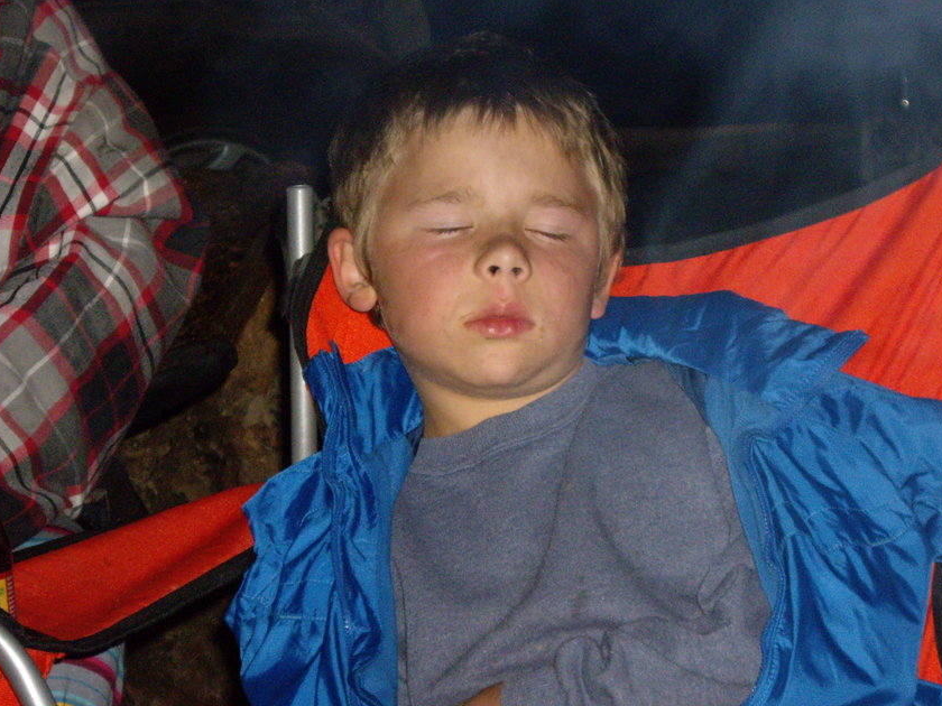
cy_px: 294
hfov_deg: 14.2
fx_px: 3783
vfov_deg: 10.7
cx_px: 471
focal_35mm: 139
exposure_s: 1/125
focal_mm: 18.6
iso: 400
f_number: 5.2
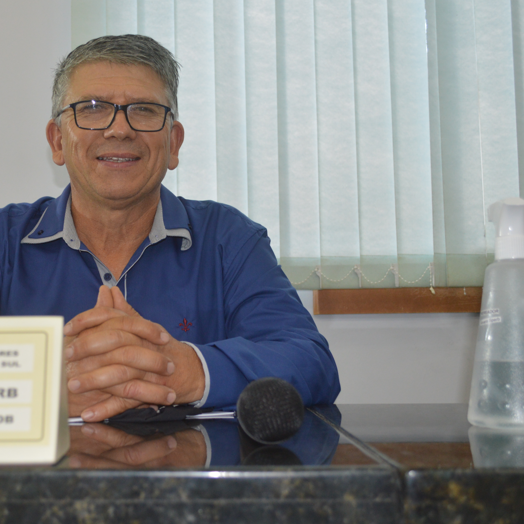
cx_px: 136
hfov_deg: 31.1
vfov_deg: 31.6
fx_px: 925
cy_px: 263
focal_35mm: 54
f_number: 4.5
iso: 640
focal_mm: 28
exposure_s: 1/60
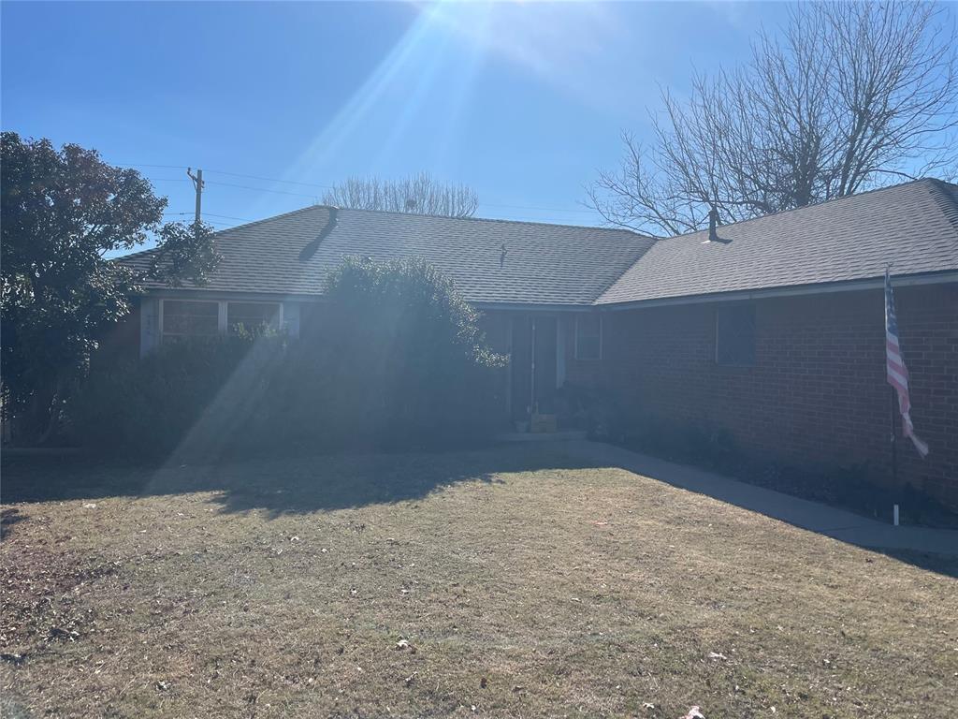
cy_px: 360
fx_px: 720
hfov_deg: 67.3
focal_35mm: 26
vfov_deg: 53.1
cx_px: 479
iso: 50
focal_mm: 4.2
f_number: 1.6
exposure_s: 1/7813
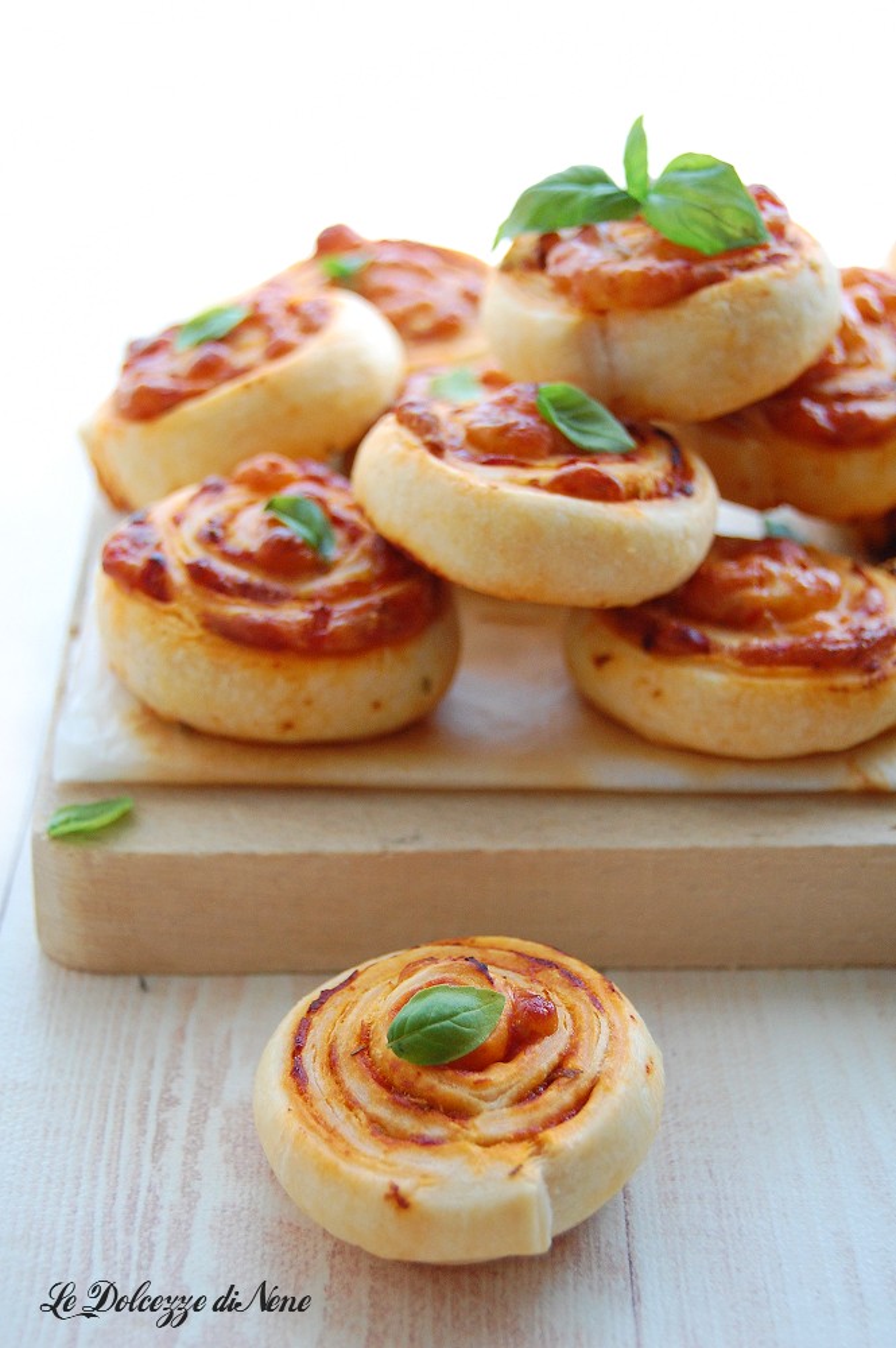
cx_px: 448
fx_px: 2244
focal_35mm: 60
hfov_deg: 22.6
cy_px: 674
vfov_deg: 33.4
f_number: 5
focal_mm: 40
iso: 640
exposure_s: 1/60
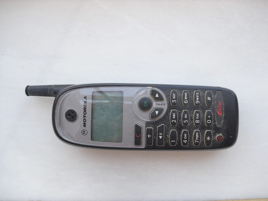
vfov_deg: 39.7
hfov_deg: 51.4
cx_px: 134
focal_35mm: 36
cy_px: 100
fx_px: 279
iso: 100
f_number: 3.1
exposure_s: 1/125
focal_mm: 6.3
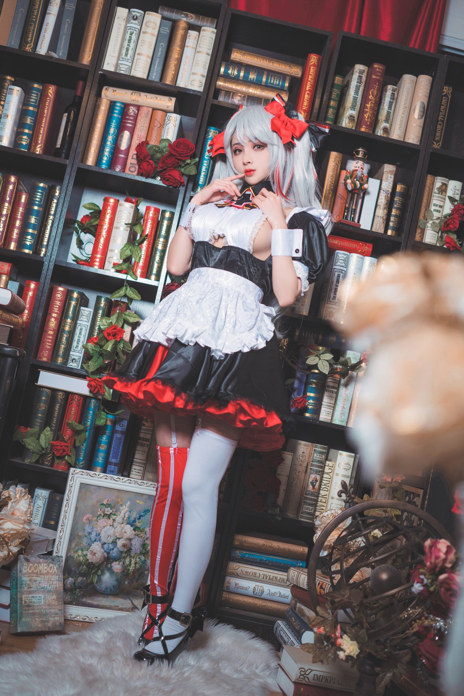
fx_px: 773
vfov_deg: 48.5
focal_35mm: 40
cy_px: 348
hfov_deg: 33.4
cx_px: 232
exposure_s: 1/100
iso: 100
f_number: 2
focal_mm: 40
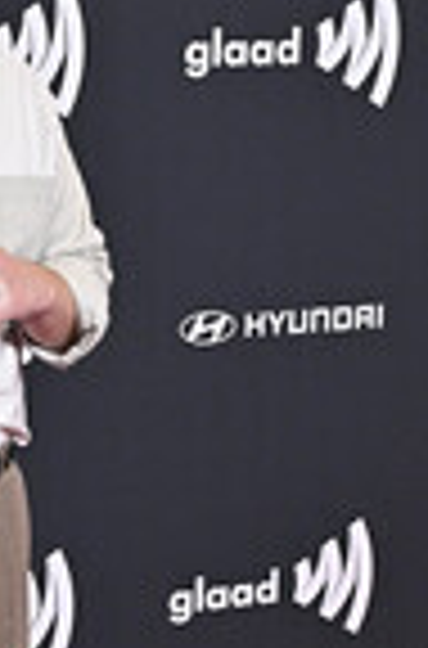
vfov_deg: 15.6
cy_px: 536
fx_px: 2353
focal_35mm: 131
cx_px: -90
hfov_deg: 10.2
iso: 4000
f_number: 5.6
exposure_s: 1/250
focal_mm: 47
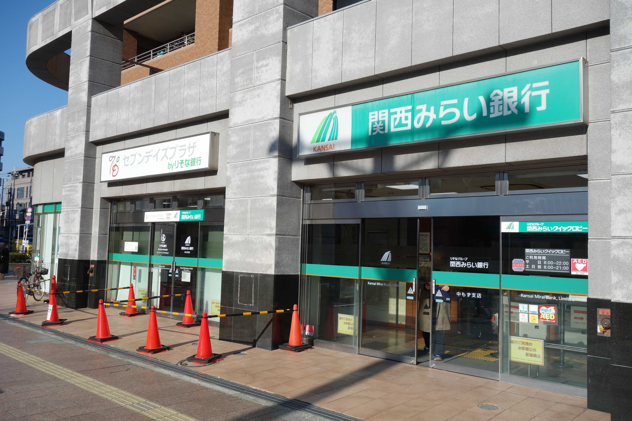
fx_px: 544
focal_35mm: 31
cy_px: 210
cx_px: 316
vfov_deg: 42.3
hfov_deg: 60.3
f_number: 5.6
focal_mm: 11.6
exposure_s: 1/640
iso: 125
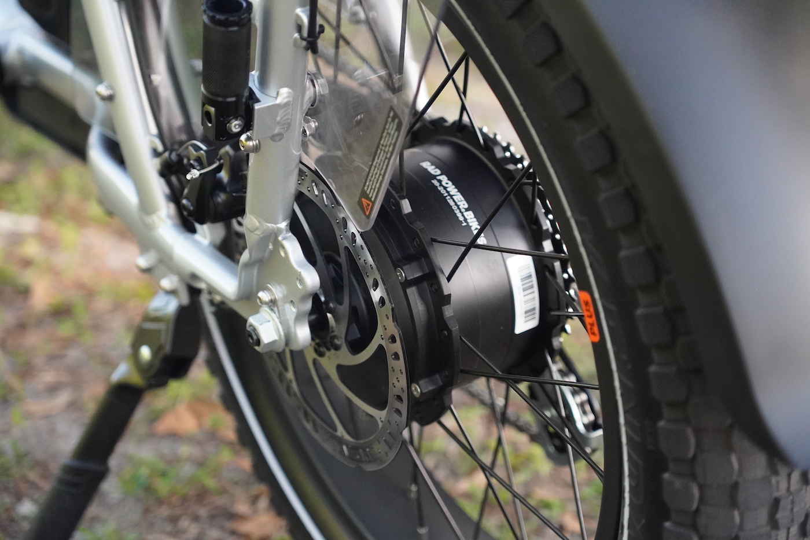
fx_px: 1856
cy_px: 270
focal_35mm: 82
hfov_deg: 24.6
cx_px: 405
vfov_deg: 16.5
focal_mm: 55
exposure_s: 1/100
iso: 4000
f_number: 2.8
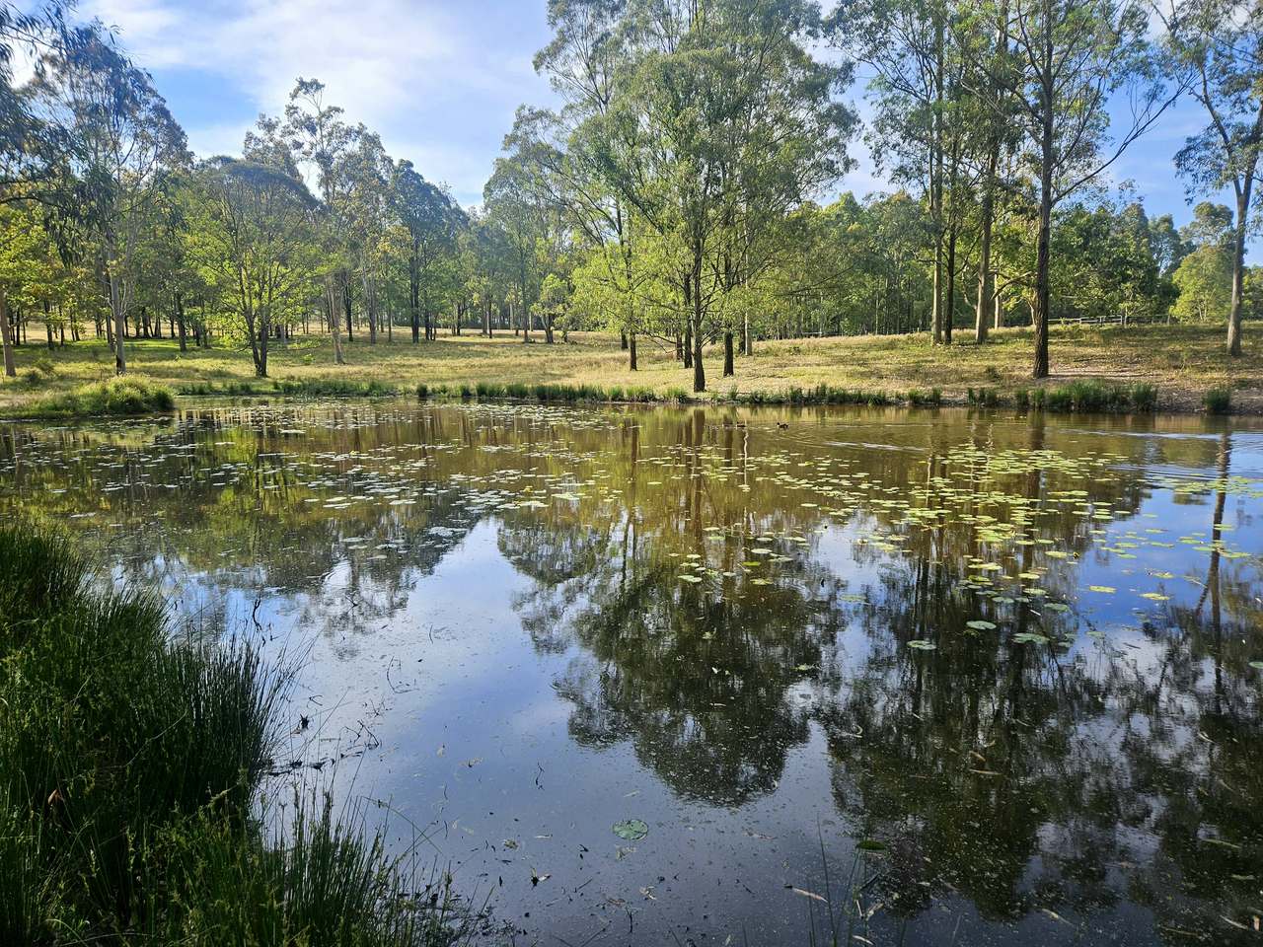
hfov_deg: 73.9
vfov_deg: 58.9
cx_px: 632
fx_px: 839
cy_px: 474
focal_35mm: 23
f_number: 1.8
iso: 25
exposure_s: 1/833
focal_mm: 5.4
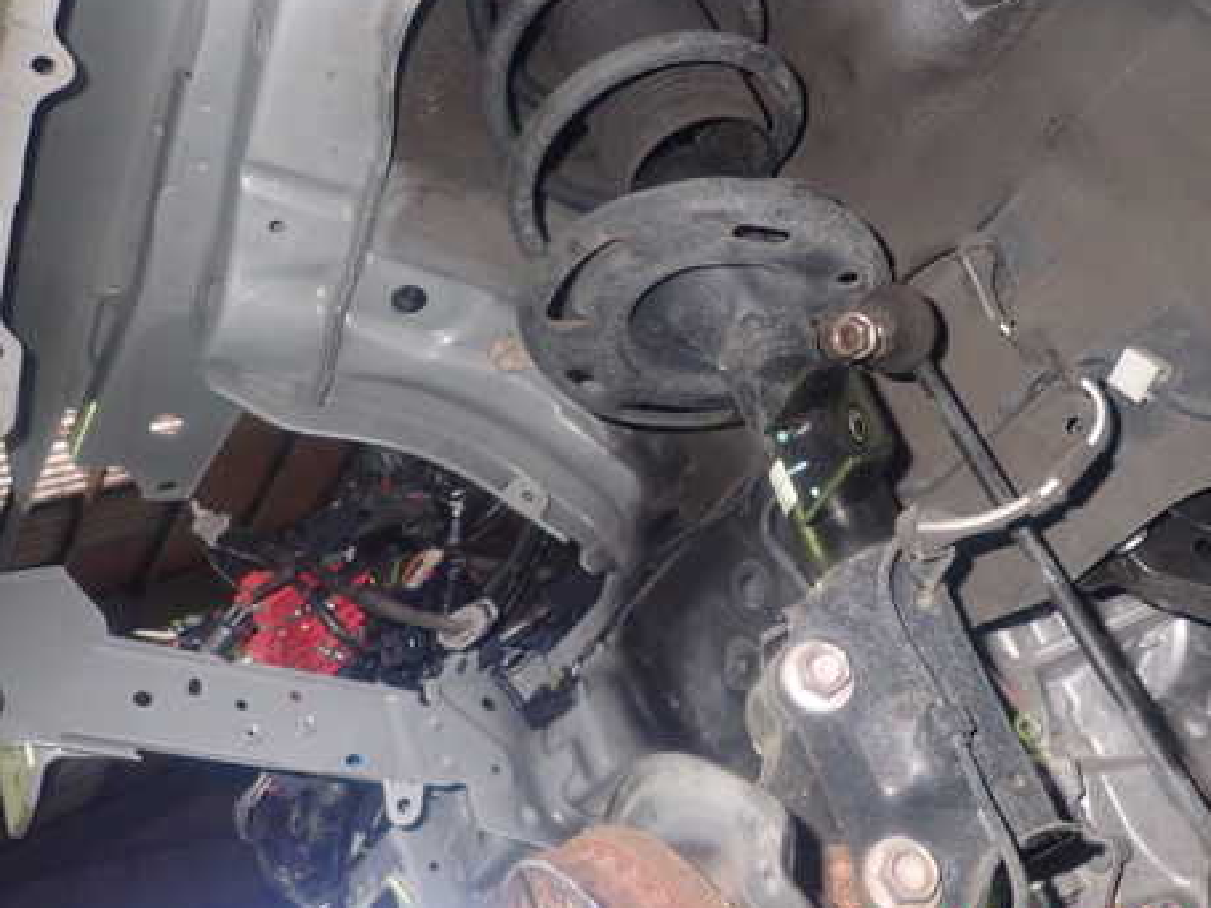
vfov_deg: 42.8
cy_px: 373
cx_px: 753
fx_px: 1154
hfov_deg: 54.8
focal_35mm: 33
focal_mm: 4.5
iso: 800
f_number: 5.6
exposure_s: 1/30
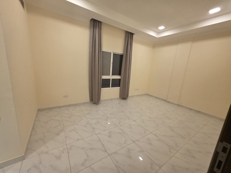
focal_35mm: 13
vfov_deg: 89.9
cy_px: 86
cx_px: 116
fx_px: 87
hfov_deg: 106.2
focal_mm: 2.2
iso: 250
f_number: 1.9
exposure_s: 1/100
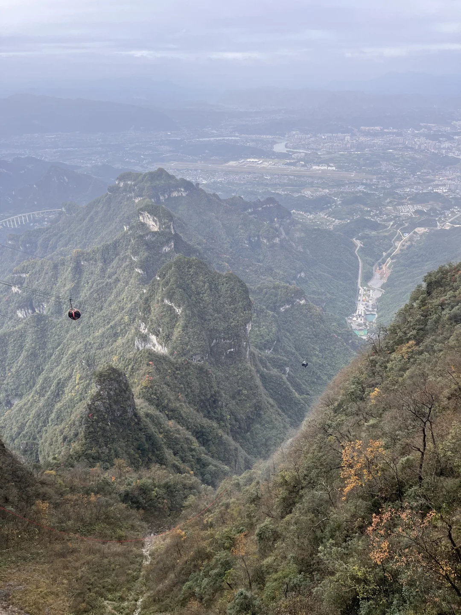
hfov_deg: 53.1
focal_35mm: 26
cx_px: 230
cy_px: 308
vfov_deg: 67.3
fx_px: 462
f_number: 1.6
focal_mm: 5.1
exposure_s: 1/1325
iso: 50
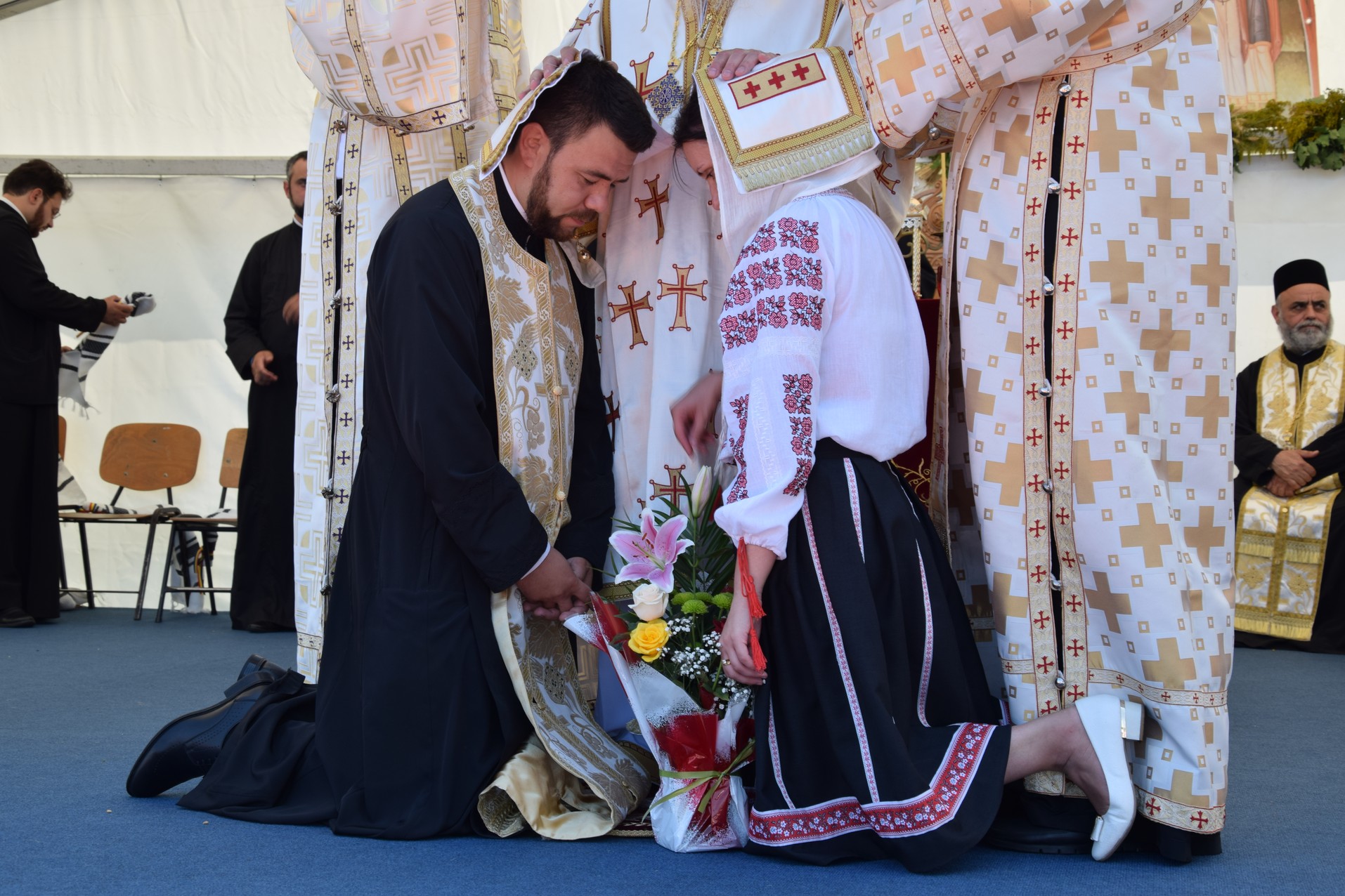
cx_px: 672
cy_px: 448
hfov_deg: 35.1
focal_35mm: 57
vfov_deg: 23.8
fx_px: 2129
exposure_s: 1/80
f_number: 8
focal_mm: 38
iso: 100
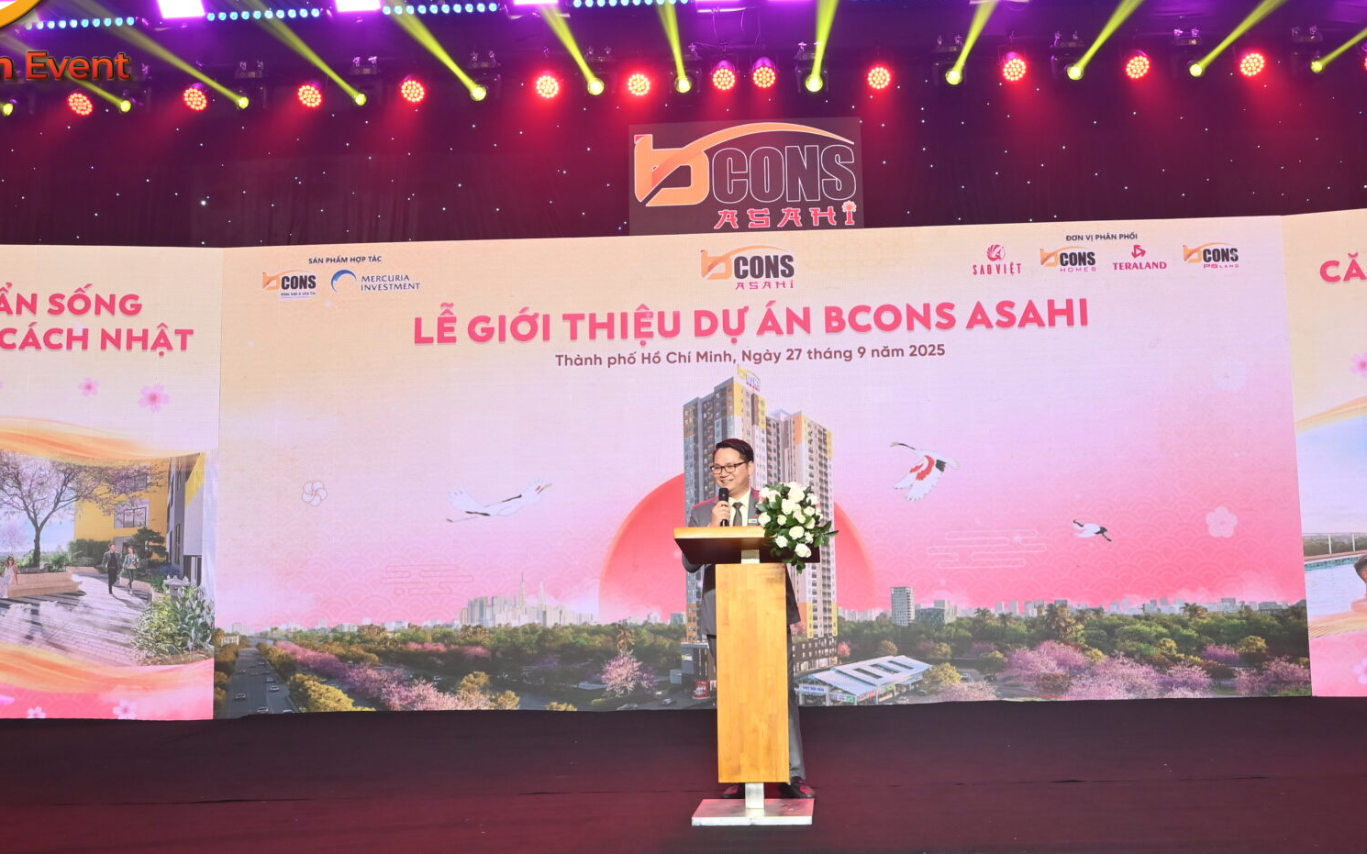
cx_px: 776
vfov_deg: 44.4
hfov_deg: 66.2
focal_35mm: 28
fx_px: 1043
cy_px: 489
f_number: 7.1
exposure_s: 1/125
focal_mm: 16
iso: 1000
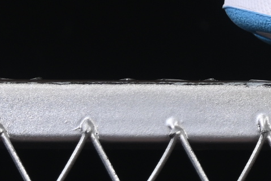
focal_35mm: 436
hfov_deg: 4.6
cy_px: -243
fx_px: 3281
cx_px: 761
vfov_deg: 3.1
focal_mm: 50
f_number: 8
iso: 160
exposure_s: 1/80
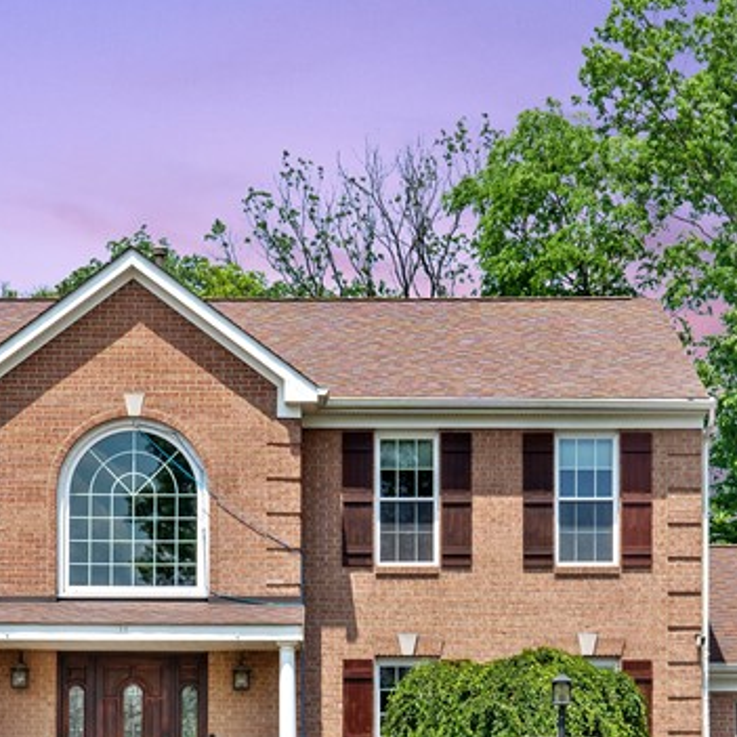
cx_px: 311
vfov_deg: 18.4
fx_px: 2216
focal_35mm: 92
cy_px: 720
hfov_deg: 18.9
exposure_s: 1/500
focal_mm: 35
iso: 125
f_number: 8
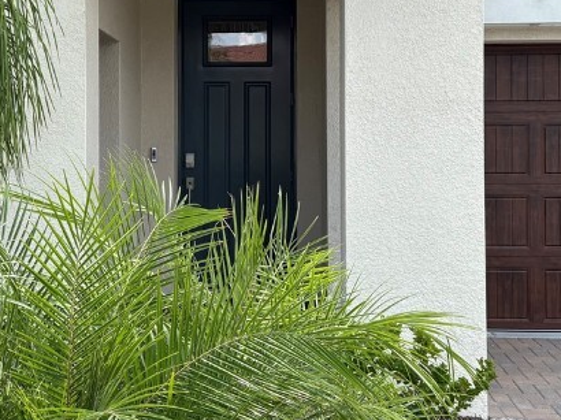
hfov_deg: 29.8
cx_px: 234
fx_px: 1053
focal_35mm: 65
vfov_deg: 22.5
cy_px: 137
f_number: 1.6
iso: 50
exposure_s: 1/1081
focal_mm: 5.96
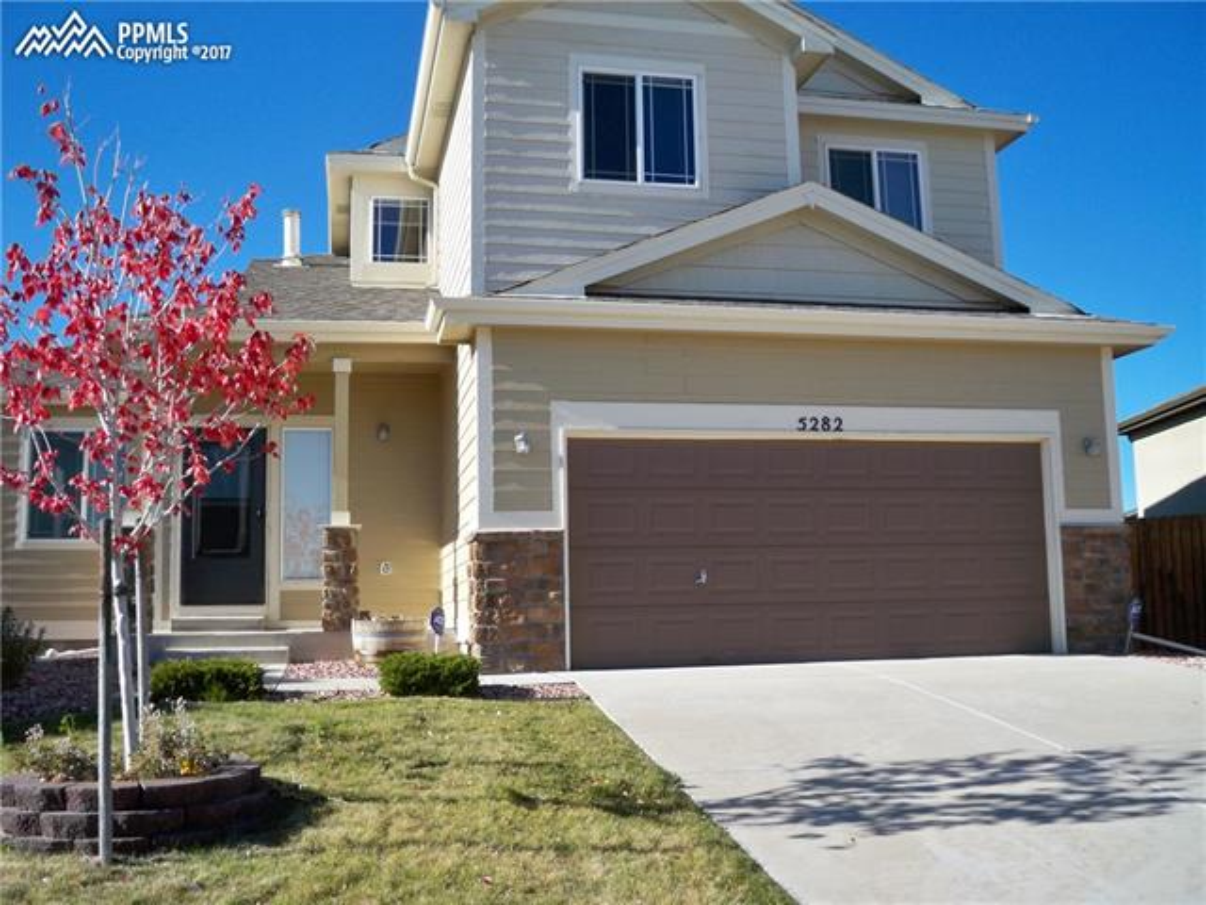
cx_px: 603
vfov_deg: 40.7
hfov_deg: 52.6
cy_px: 452
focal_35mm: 35
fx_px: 1219
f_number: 4.7
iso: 80
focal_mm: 6.3
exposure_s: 1/400
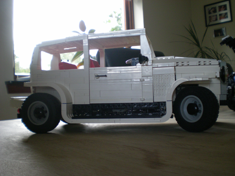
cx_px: 118
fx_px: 258
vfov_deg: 37.7
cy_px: 88
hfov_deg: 49.0
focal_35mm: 38
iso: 200
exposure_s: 1/36.7
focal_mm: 6.3
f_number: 3.1
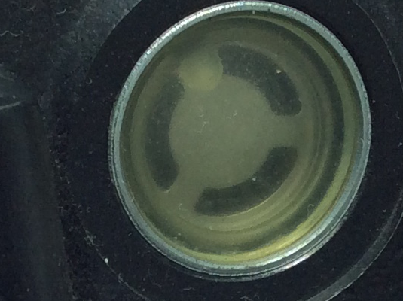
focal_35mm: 155
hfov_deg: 12.7
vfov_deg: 9.3
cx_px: 92
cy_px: 420
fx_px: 1802
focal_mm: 3.3
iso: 32
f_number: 2.4
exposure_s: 1/276
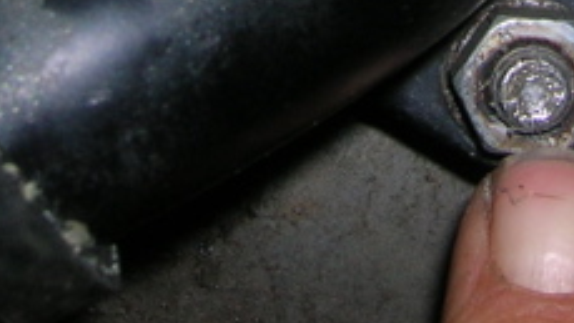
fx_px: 1842
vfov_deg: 9.3
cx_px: 410
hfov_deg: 17.6
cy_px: -372
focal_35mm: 121
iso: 50
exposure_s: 1/60.1
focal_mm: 5.7
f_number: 4.9
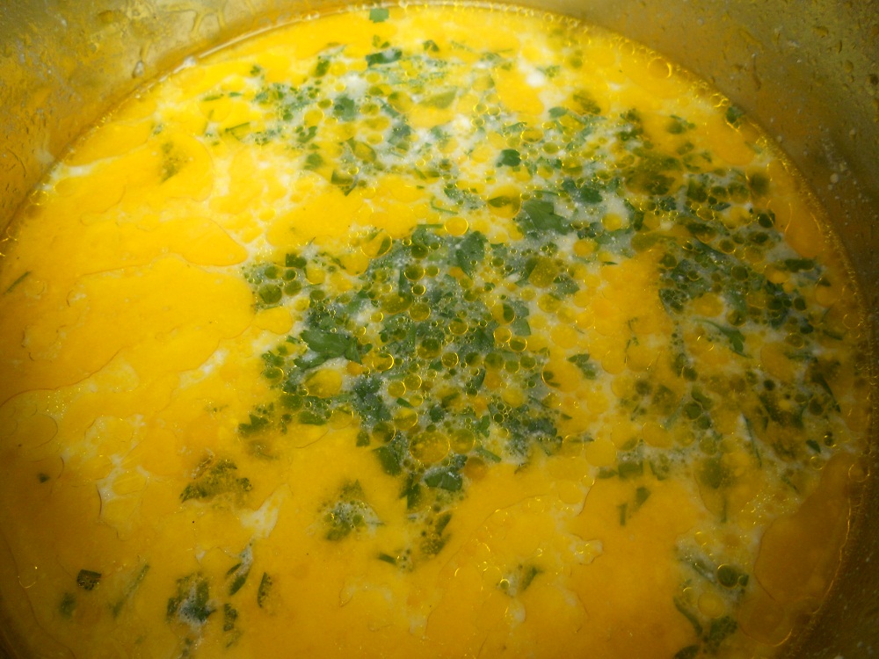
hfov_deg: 65.3
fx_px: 686
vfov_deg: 51.4
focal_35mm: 27
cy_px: 330
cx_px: 440
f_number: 3.2
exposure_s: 1/50
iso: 80
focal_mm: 4.9
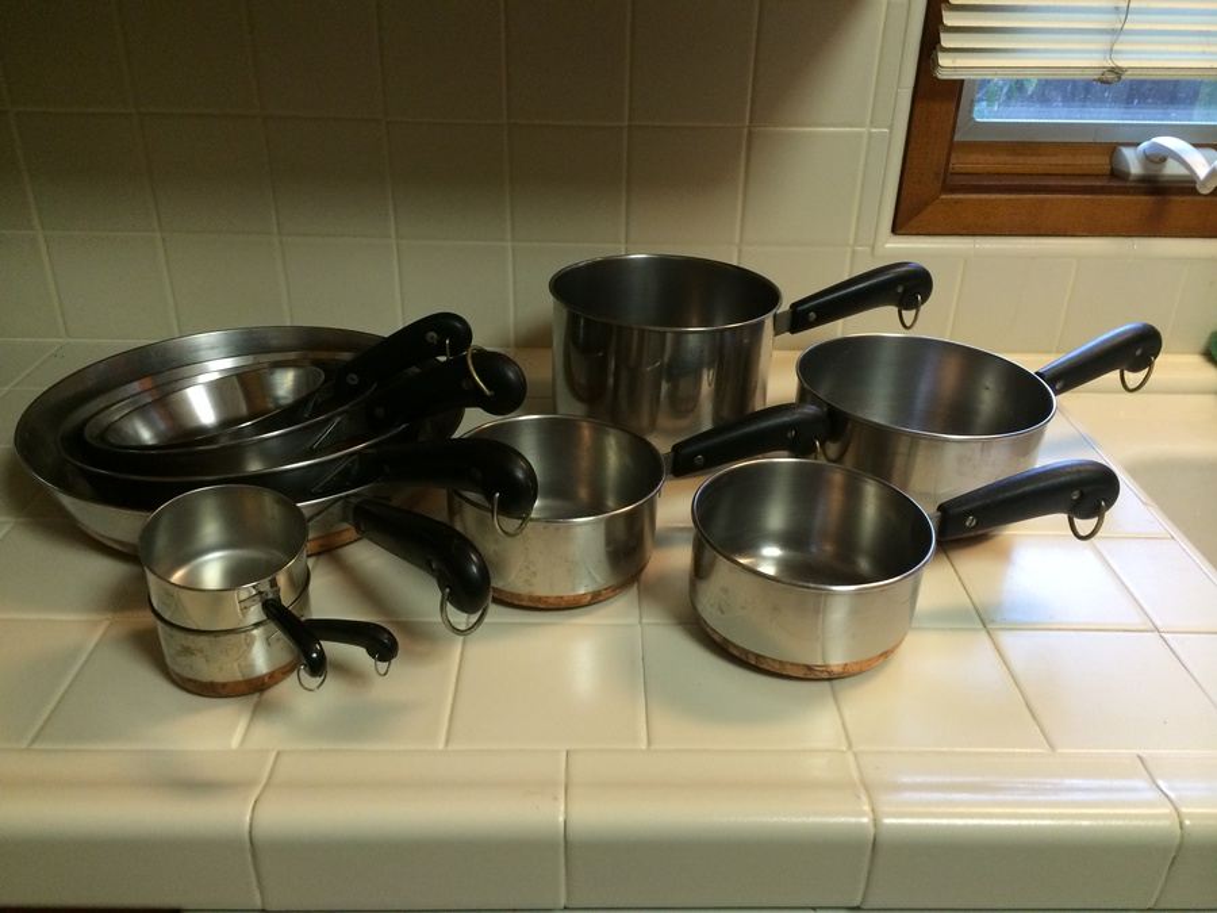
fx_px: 1055
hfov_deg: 60.0
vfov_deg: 46.8
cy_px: 456
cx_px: 608
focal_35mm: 30
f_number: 2.2
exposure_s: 1/30
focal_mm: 4.12
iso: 200
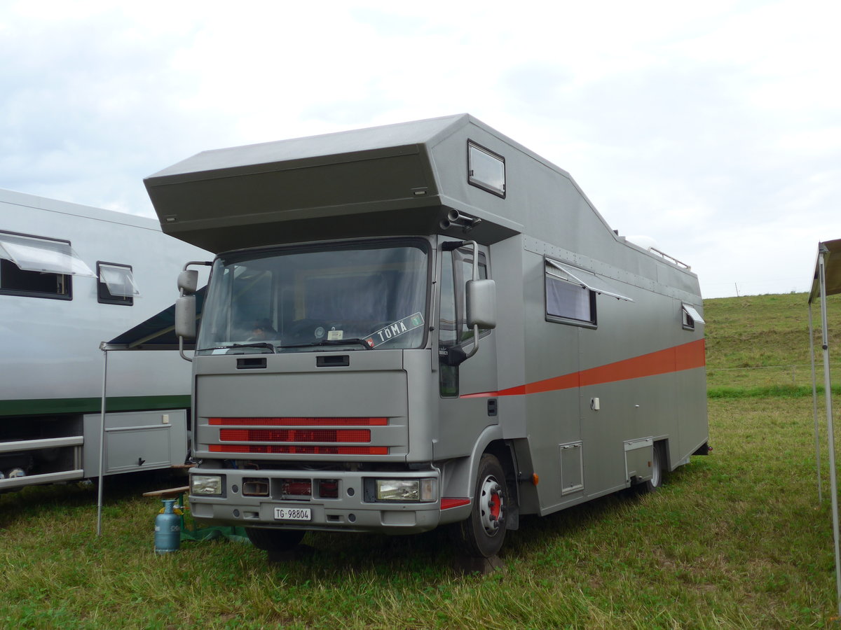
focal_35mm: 44
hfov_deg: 42.9
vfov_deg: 32.9
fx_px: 1069
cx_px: 420
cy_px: 315
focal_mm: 9
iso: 80
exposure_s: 1/320
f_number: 2.8
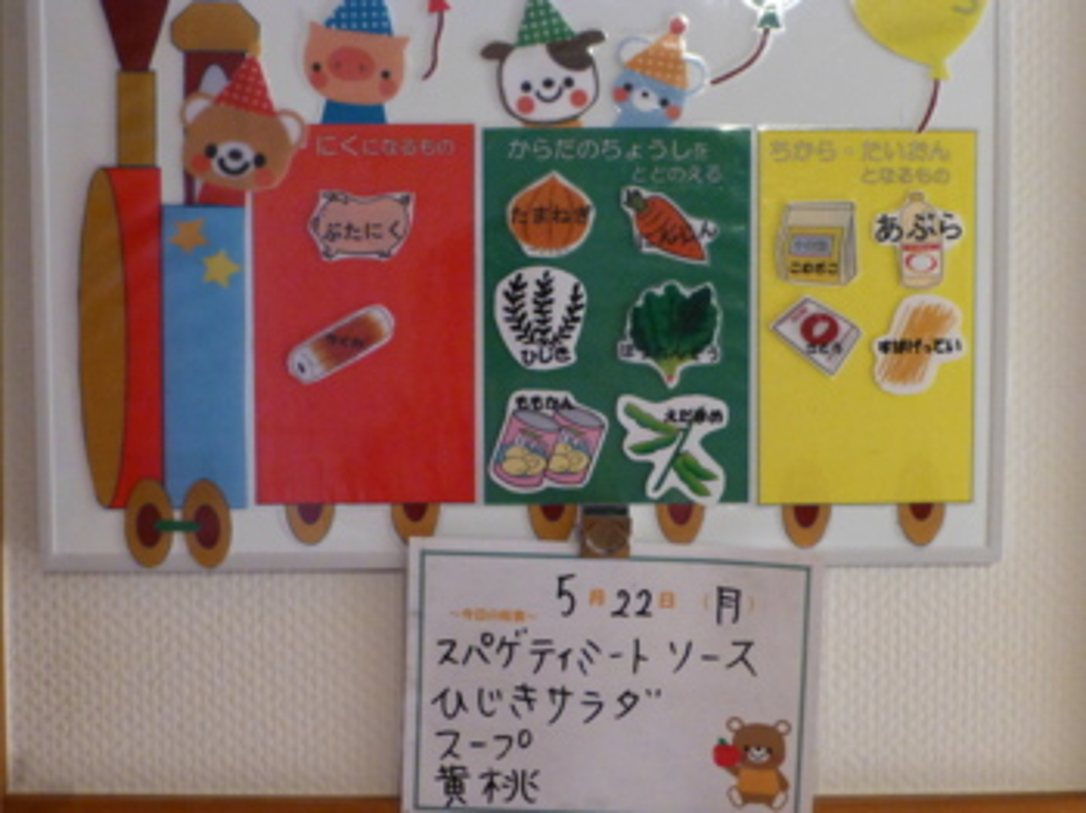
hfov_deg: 46.8
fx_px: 1254
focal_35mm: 40
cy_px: 406
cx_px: 543
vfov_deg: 35.9
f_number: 3.9
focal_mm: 6.9
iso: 800
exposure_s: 1/50
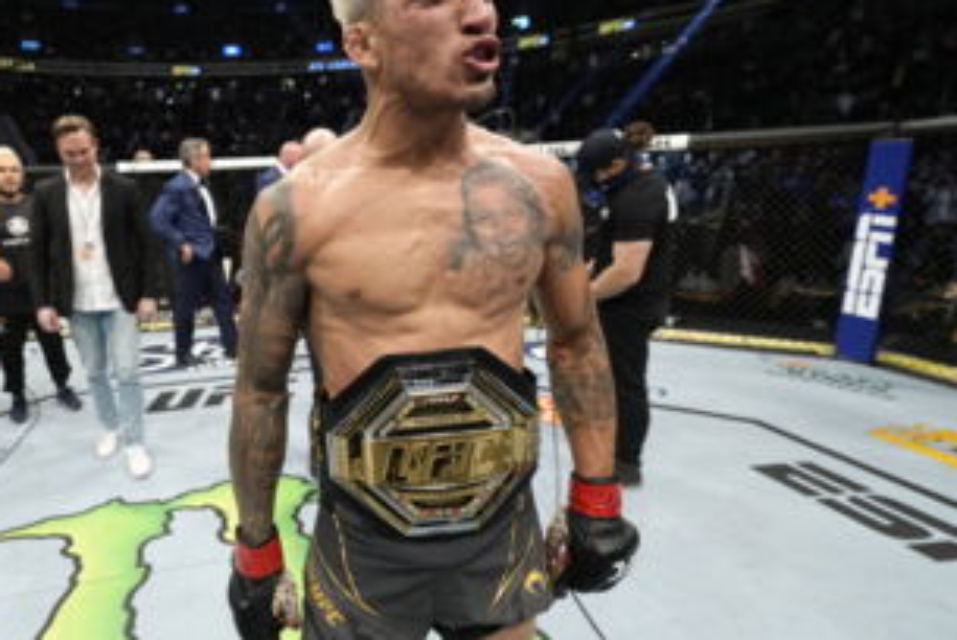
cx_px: 311
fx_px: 585
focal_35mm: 22
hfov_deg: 75.8
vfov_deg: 57.3
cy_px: 317
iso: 2500
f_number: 2.8
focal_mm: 14
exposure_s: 1/1250
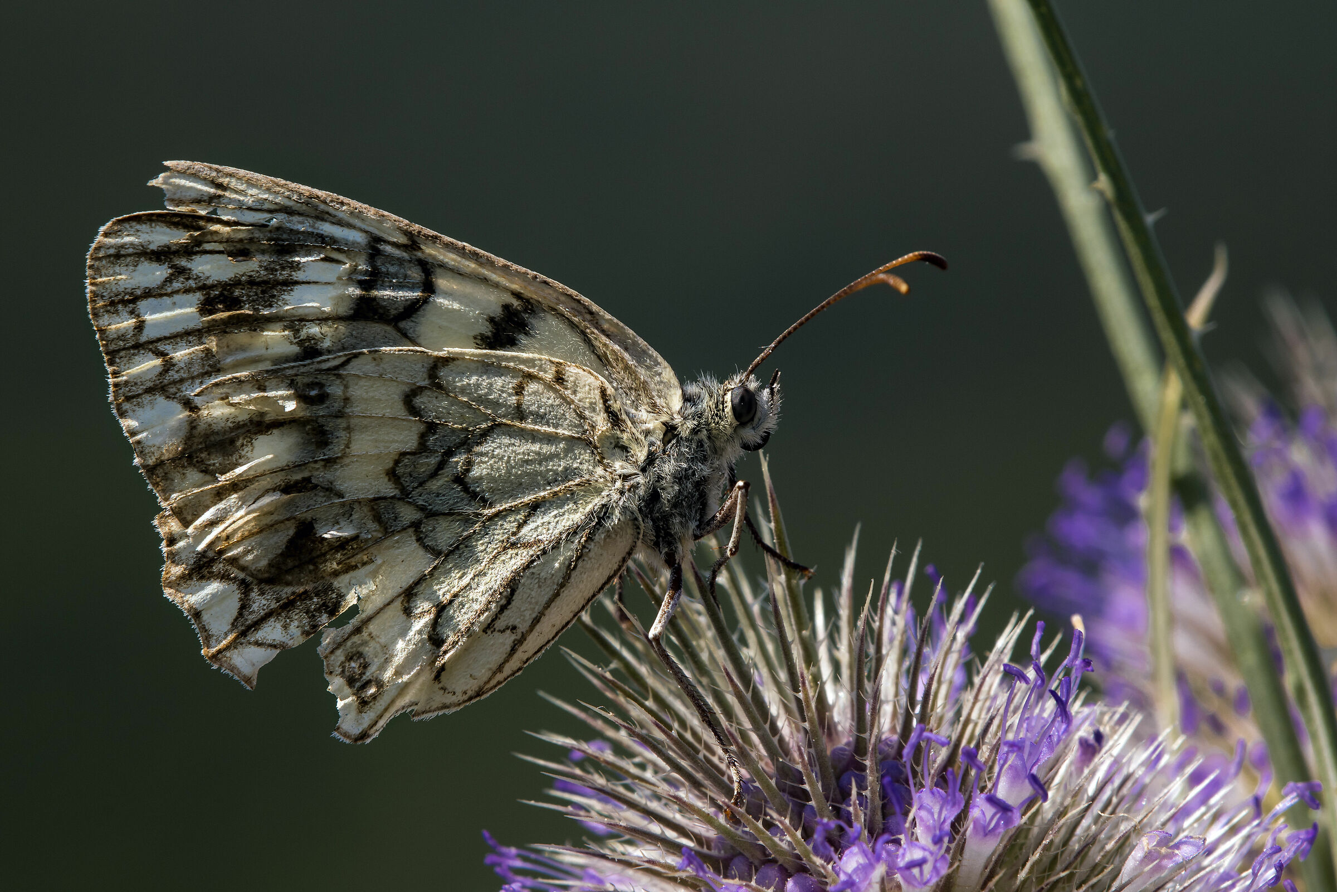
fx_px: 11698
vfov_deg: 4.4
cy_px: 446
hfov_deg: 6.5
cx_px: 668
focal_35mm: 315
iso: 200
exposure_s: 1/200
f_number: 10
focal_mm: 210
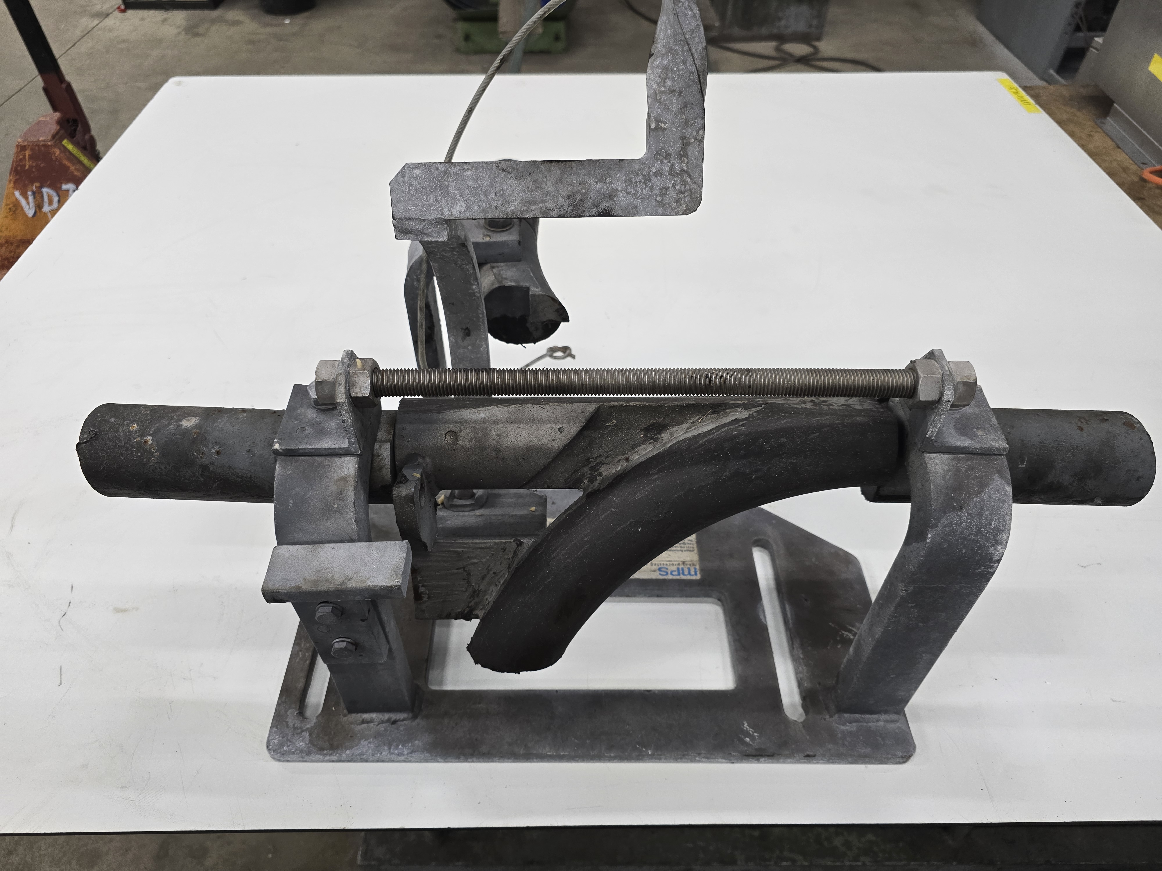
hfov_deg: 73.9
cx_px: 581
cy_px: 436
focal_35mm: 23
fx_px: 772
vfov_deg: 58.9
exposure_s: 1/100
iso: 125
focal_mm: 6.3
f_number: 1.7
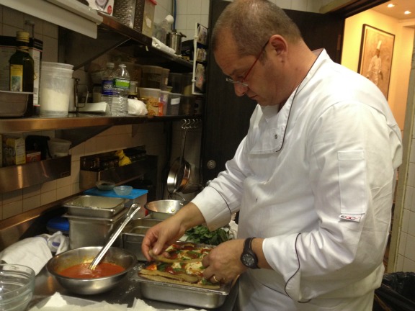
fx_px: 420
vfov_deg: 40.7
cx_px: 208
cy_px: 156
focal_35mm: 35
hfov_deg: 52.6
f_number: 2.4
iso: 200
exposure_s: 1/20
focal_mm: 4.28
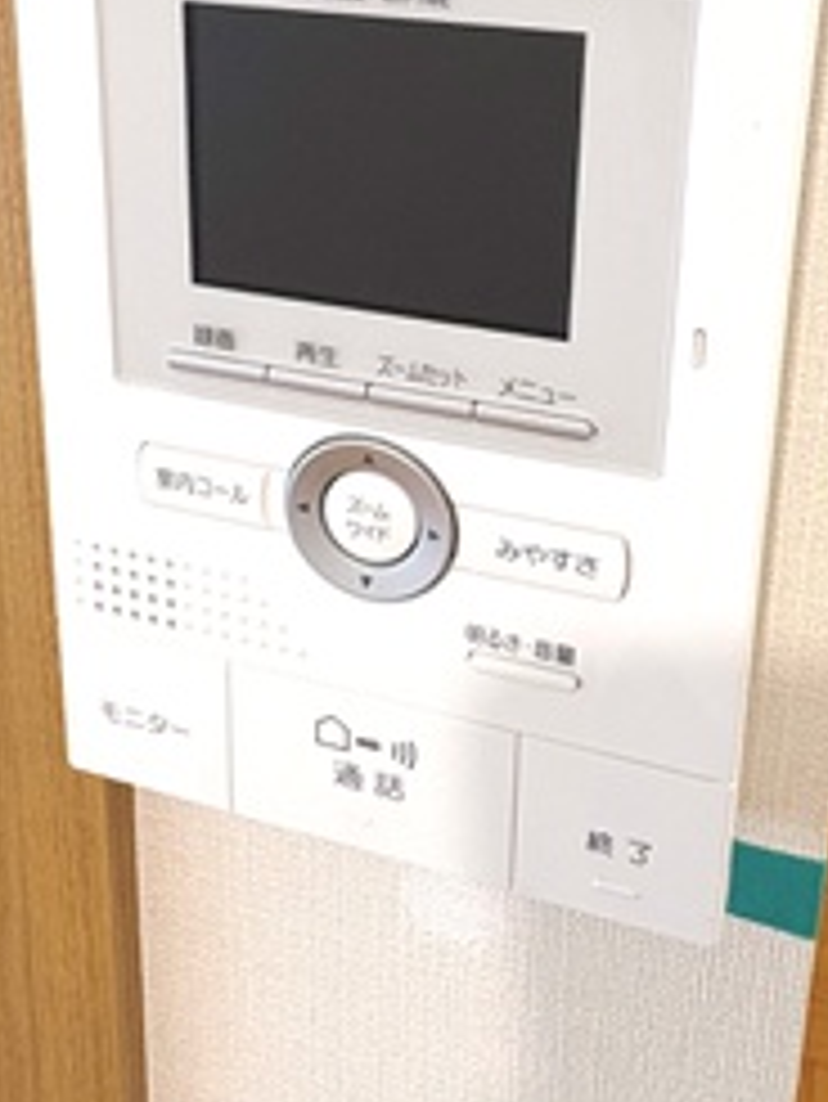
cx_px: 434
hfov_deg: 36.0
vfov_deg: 43.2
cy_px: 135
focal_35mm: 40
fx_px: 1275
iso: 160
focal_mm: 2.22
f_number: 2.2
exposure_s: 1/100
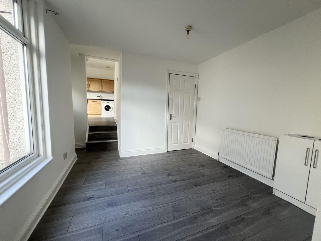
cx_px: 160
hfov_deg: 106.2
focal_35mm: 13
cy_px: 120
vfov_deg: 89.9
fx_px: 121
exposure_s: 1/99
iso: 100
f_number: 1.8
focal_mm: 1.57
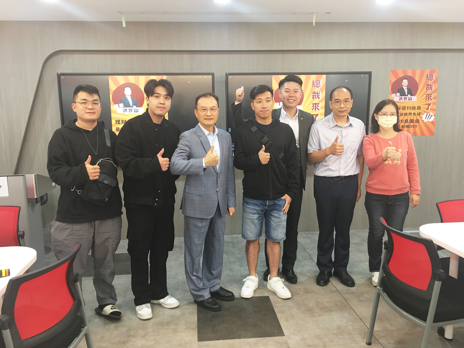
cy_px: 174
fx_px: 389
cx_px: 232
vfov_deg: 48.2
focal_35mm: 29
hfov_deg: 61.7
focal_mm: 4.15
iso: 40
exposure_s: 1/15
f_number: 2.2
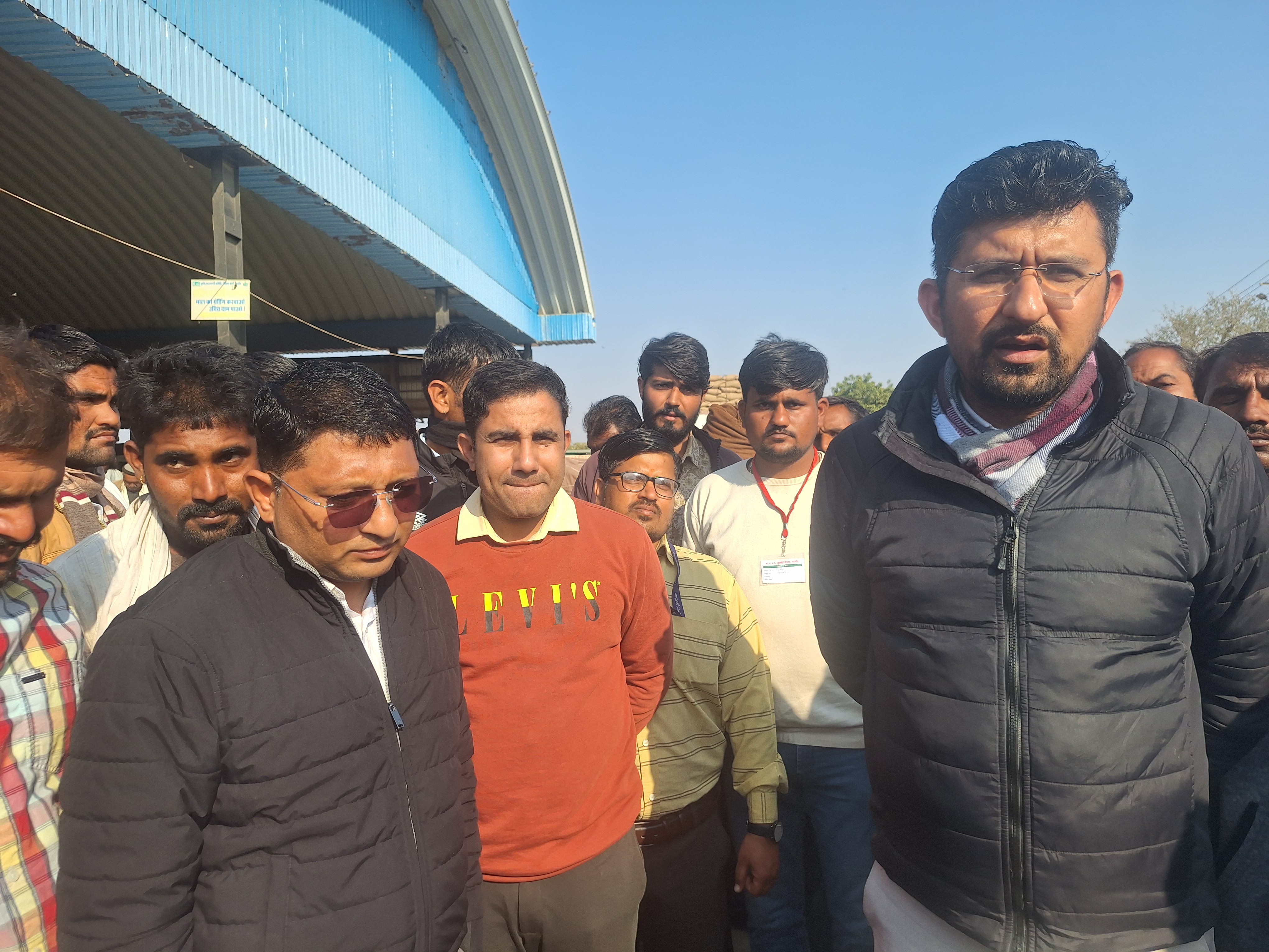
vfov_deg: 58.9
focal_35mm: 23
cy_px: 476
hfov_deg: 73.9
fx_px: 843
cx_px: 634
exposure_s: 1/1773
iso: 40
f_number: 1.8
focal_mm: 5.54
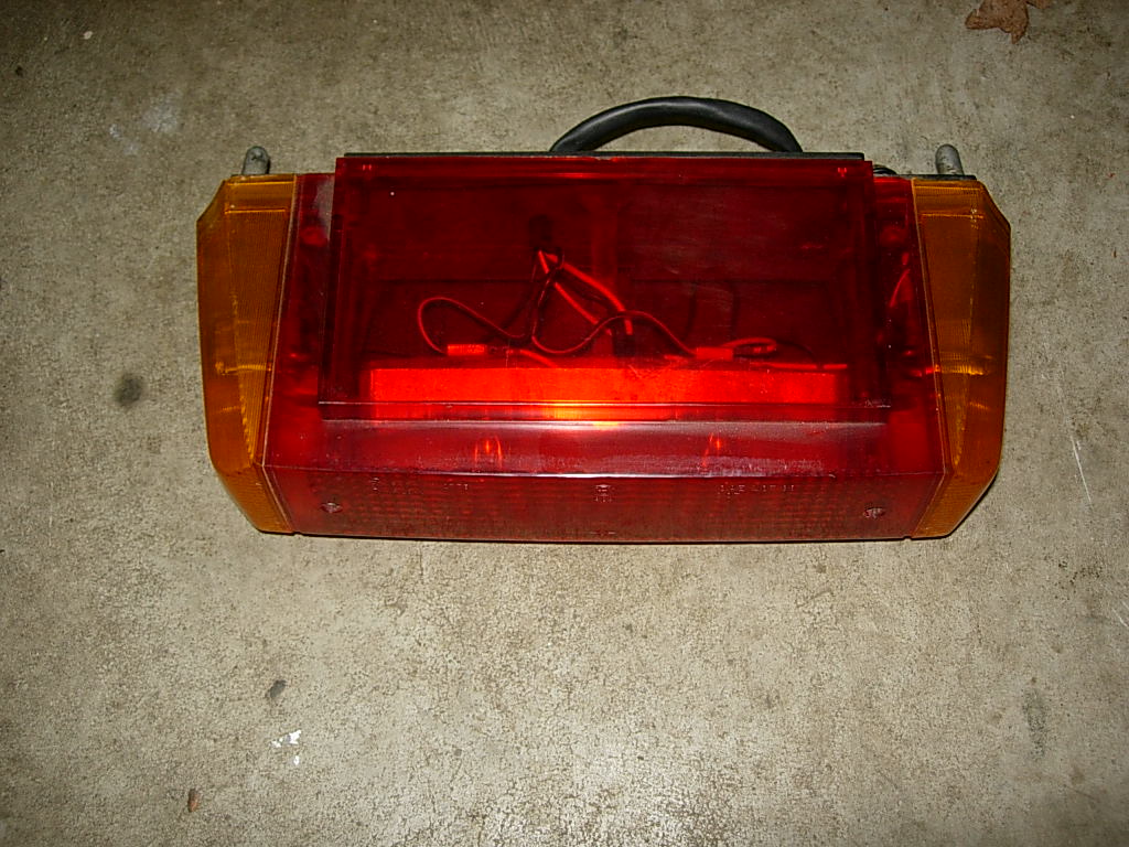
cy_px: 424
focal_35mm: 38
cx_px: 564
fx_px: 1239
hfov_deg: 49.0
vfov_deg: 37.7
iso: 100
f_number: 2.8
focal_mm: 7.8
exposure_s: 1/64
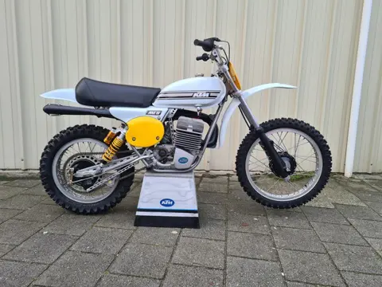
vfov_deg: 53.1
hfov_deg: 67.3
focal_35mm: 26
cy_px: 144
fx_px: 287
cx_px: 191
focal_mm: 5.4
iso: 64
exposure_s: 1/100
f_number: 1.8
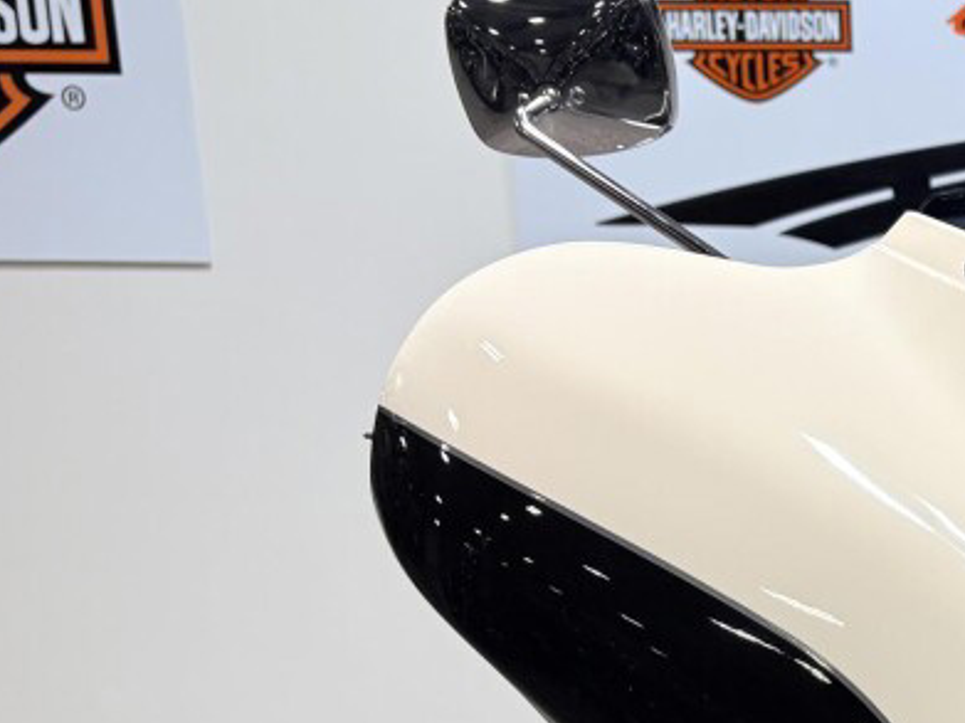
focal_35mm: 71
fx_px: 1979
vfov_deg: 20.2
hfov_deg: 24.3
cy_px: 691
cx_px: 1220
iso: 40
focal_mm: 5.96
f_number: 1.6
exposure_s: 1/235
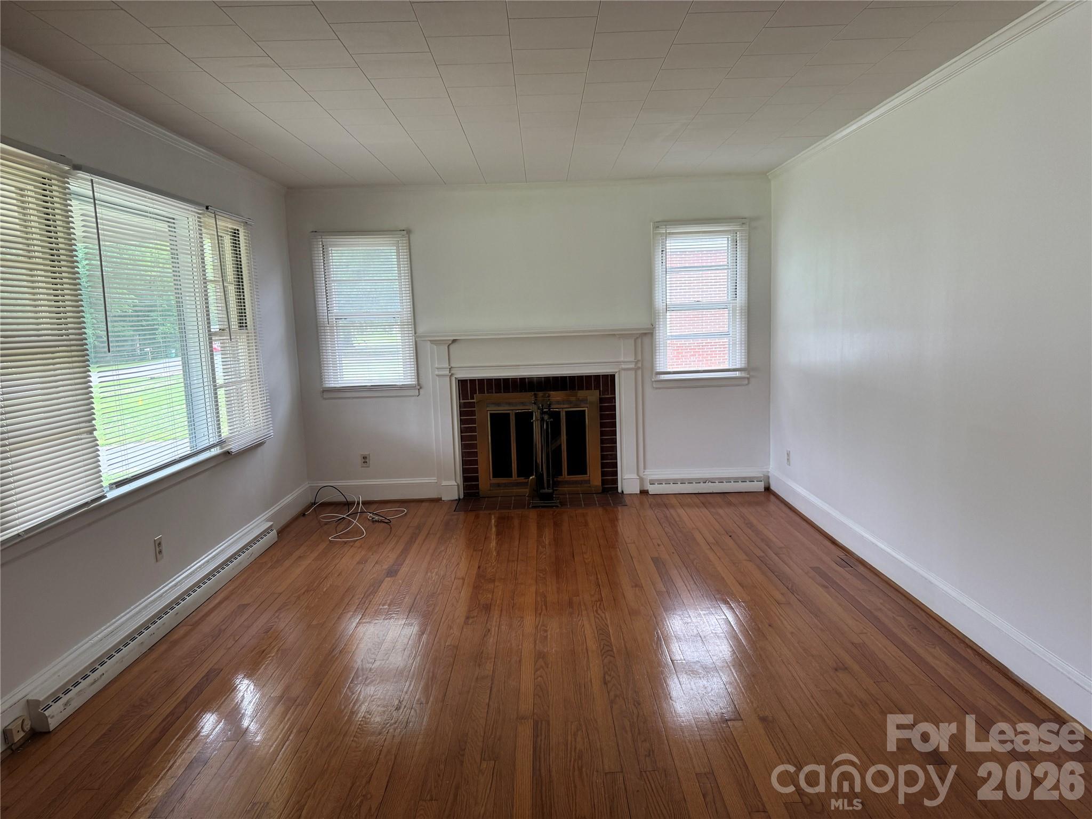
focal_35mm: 24
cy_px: 410
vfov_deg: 56.8
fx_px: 757
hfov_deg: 71.6
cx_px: 546
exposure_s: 1/120
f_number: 1.78
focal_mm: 6.76
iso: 100
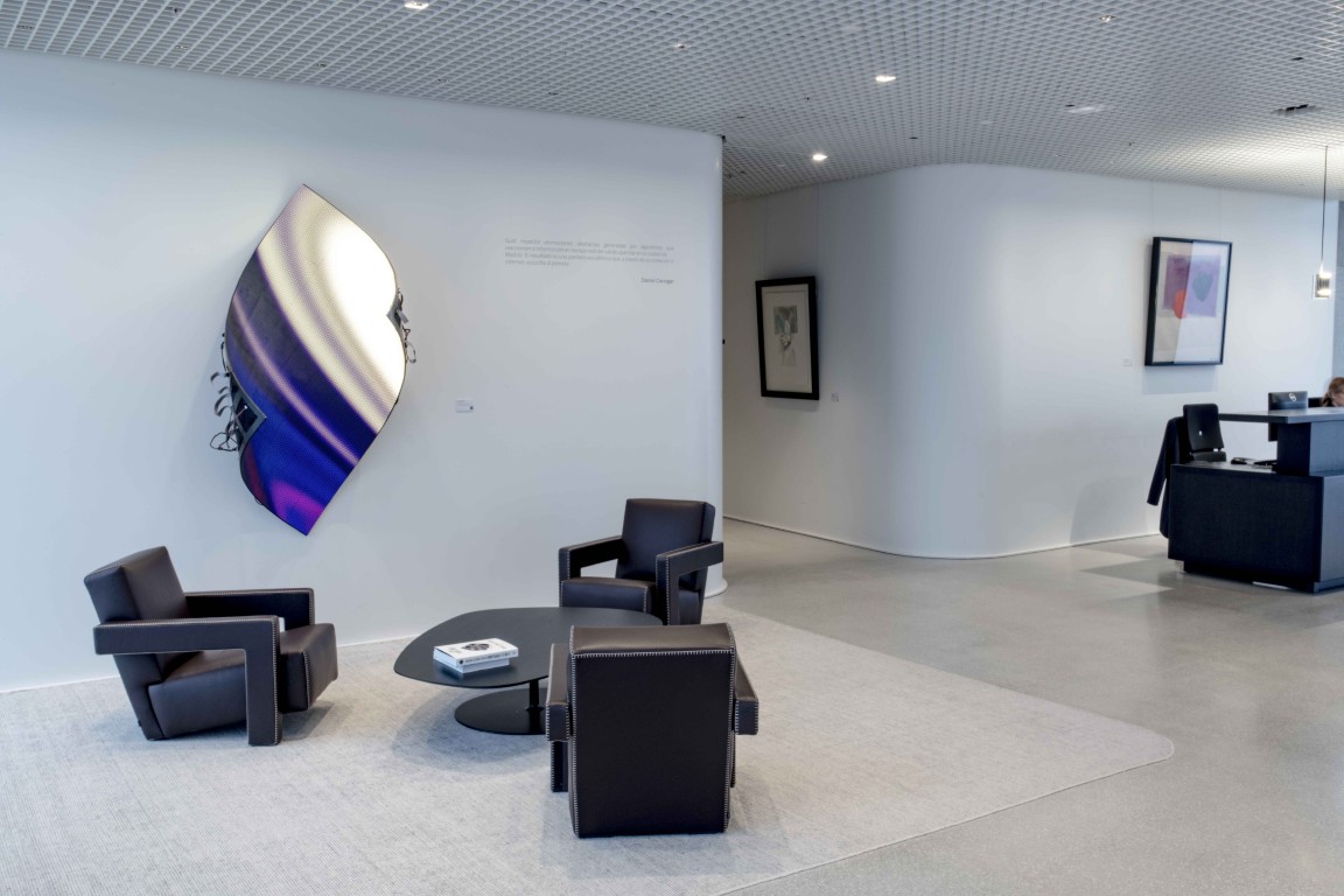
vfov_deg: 38.9
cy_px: 448
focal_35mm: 34
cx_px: 672
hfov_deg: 55.8
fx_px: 1269
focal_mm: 34
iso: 200
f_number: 29
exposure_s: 2
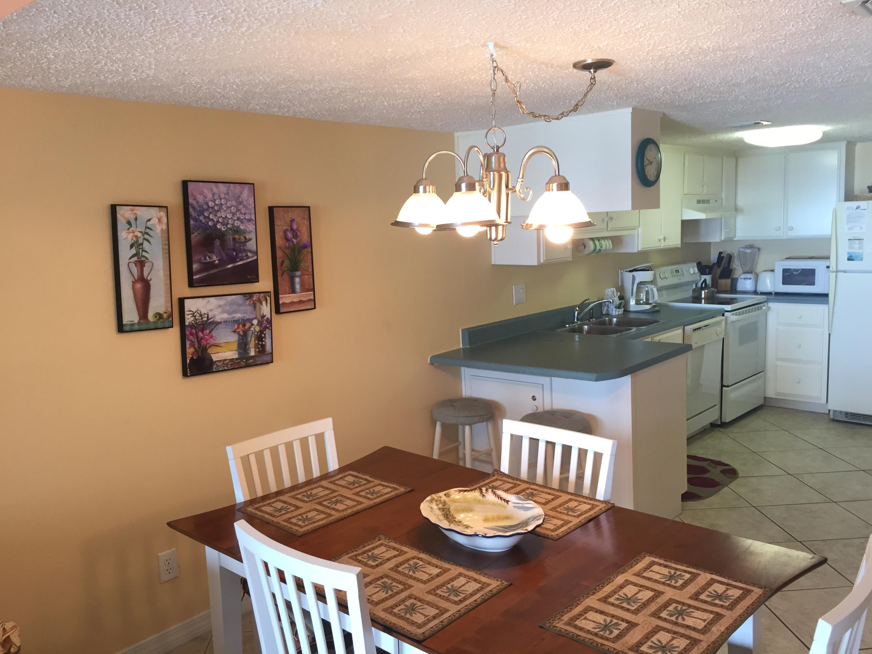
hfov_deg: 61.7
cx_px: 436
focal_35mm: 29
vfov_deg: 48.2
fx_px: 731
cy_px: 327
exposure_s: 1/30
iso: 80
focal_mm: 4.15
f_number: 2.2
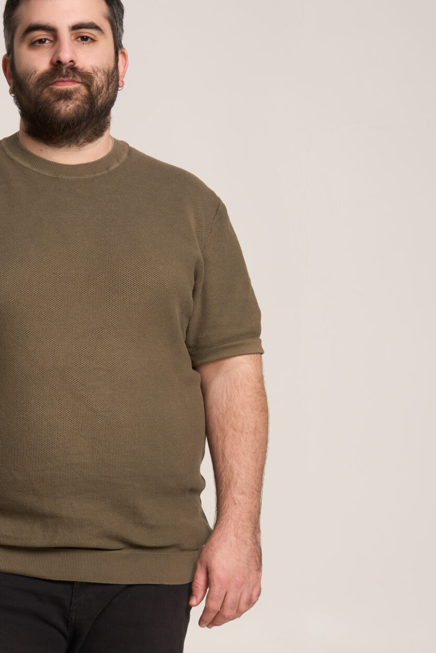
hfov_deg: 10.6
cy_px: 526
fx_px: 2342
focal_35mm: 129
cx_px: 32
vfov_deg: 15.8
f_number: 11
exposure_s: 1/125
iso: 100
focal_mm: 63
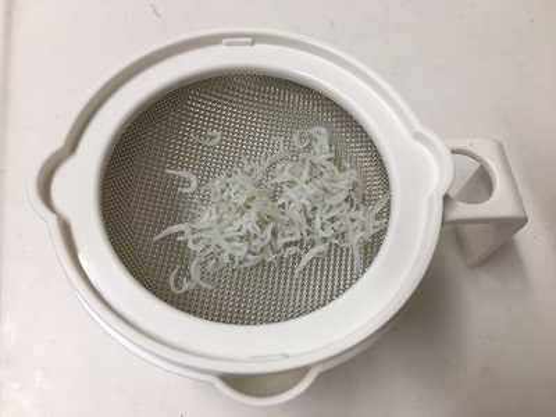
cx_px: 278
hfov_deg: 61.7
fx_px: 466
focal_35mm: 29
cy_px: 208
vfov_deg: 48.2
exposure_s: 1/40
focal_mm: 4.15
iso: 25
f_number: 2.2
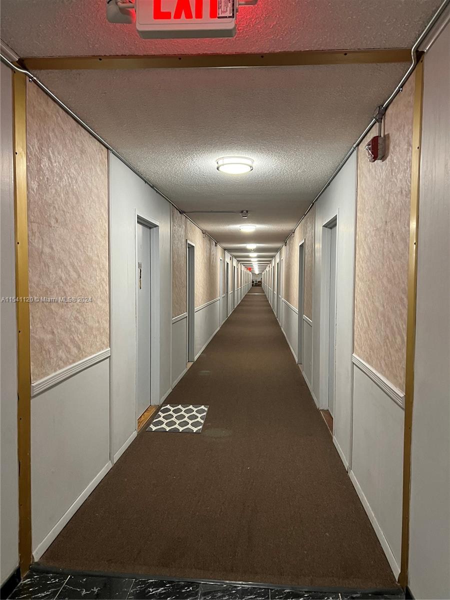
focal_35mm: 26
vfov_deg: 67.3
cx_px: 225
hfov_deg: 53.1
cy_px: 300
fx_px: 451
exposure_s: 1/60
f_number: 1.5
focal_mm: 5.7
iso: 400
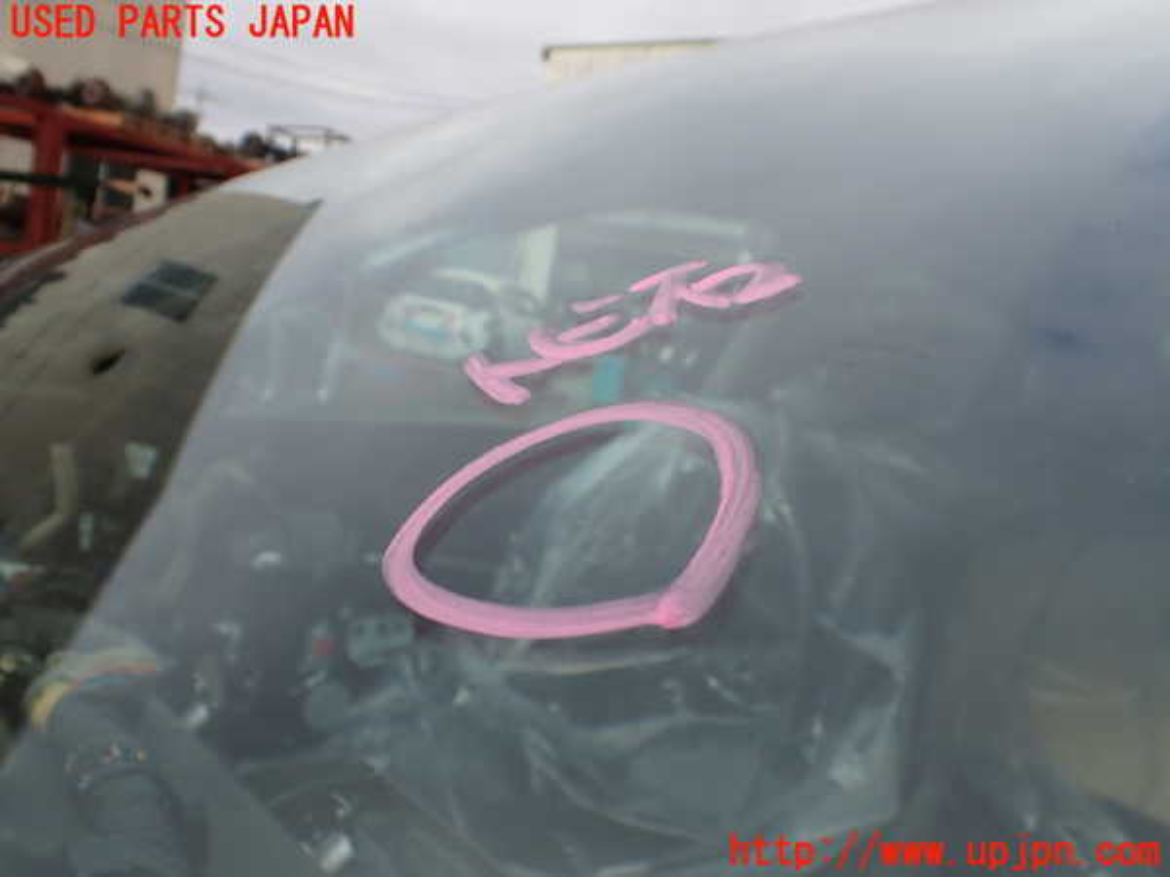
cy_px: 438
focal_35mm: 30
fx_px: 1014
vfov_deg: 46.8
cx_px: 585
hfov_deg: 60.0
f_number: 3.2
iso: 100
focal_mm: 5.4
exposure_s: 1/800
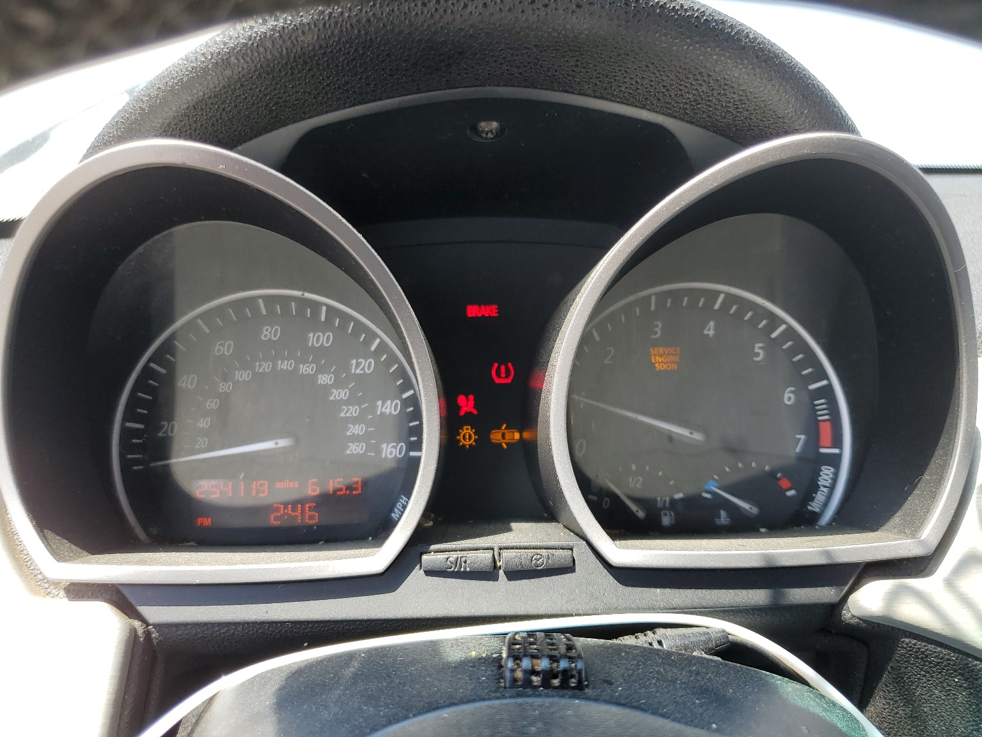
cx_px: 486
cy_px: 355
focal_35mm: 27
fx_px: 766
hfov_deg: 65.3
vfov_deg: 51.3
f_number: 1.5
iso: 50
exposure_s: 1/323
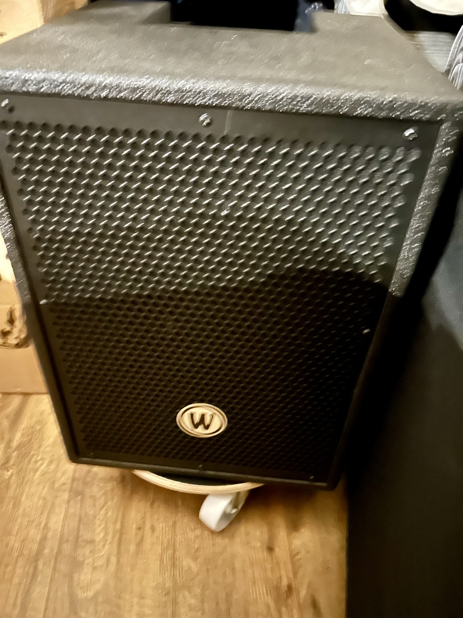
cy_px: 309
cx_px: 232
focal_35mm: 26
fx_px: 464
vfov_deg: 67.3
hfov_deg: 53.1
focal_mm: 5.7
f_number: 1.5
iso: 2500
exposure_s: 1/5
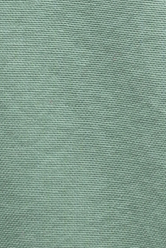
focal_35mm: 210
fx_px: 1451
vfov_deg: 9.6
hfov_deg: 6.4
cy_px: -74
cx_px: 289
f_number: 3.2
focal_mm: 50
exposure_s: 1/160
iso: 200
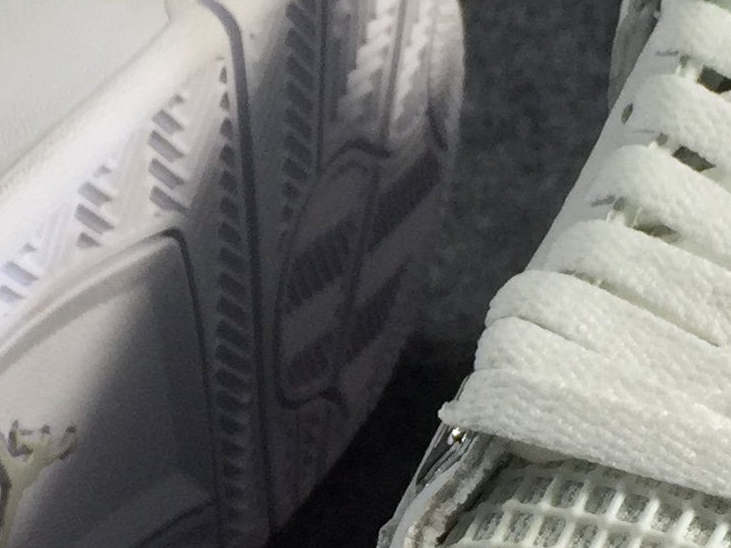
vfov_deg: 11.4
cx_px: 196
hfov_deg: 15.2
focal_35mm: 129
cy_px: 491
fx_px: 2723
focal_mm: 4.15
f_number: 2.2
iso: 40
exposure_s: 1/100
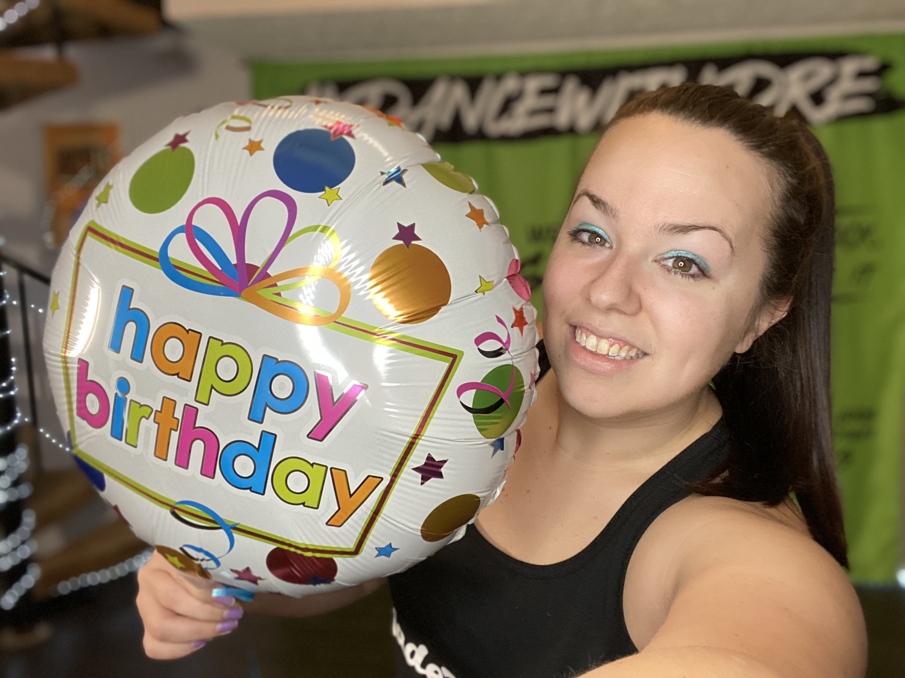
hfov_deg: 60.0
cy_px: 339
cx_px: 452
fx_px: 784
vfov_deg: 46.8
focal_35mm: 30
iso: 200
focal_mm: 2.71
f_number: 2.2
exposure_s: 1/60
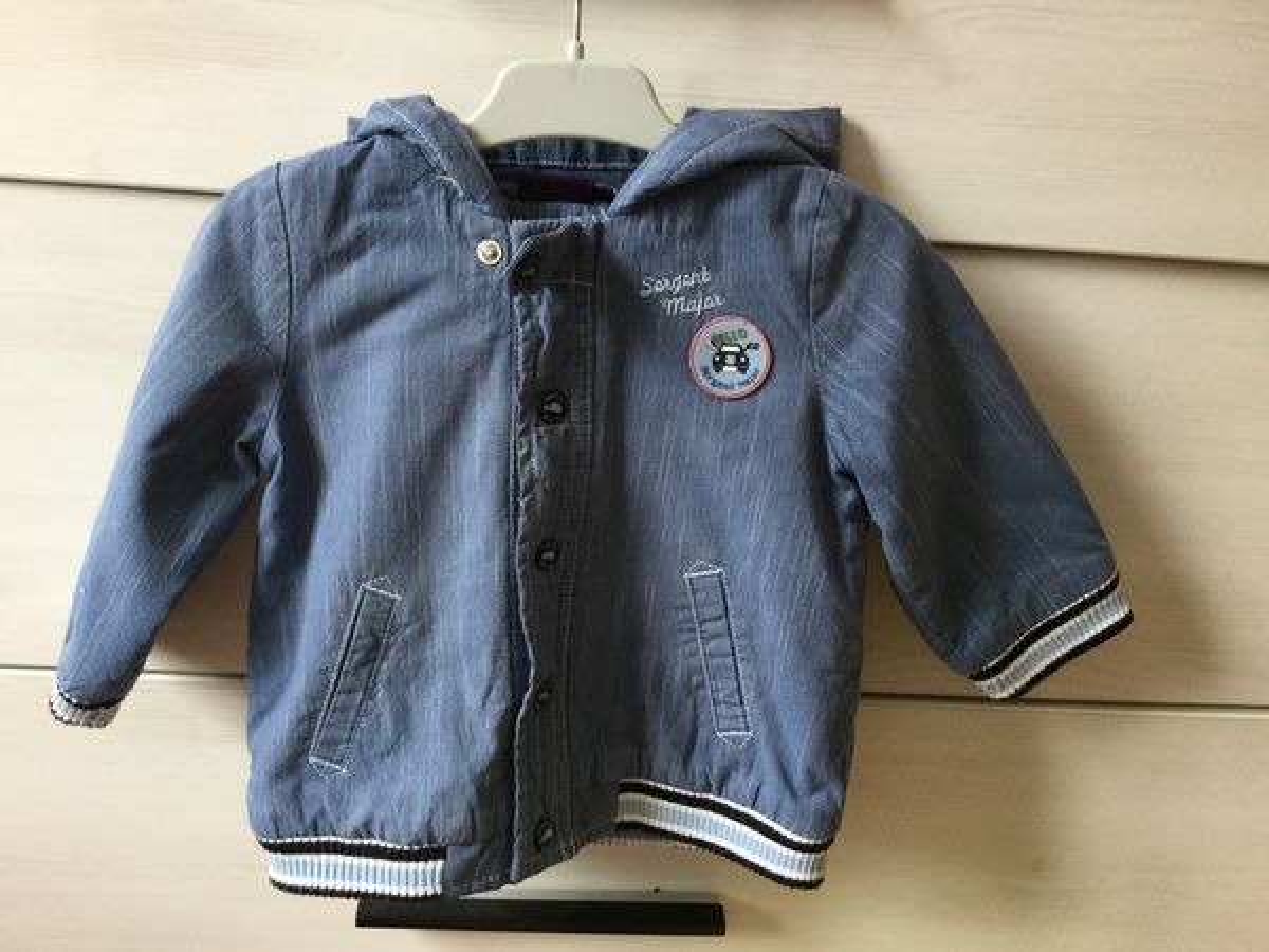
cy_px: 476
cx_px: 634
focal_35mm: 31
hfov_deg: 58.4
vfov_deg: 45.4
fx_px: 1136
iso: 100
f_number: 2.4
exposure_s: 1/33
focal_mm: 3.3
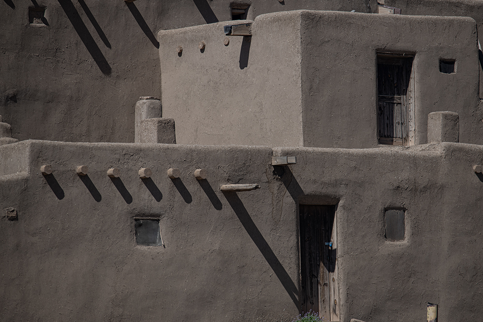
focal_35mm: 301
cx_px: 258
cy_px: 165
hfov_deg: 6.8
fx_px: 4038
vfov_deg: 4.6
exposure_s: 1/250
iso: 100
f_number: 6.3
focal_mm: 240
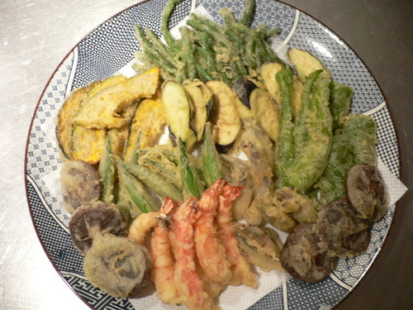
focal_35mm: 35
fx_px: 418
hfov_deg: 52.6
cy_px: 155
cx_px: 206
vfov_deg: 40.7
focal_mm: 5.8
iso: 100
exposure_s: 1/13
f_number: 2.8
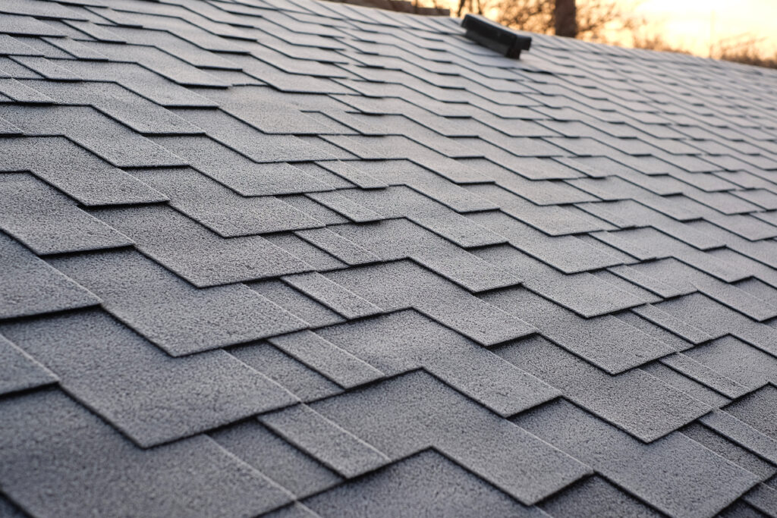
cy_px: 259
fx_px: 1144
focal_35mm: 53
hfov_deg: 37.5
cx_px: 388
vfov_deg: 25.5
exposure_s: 1/80
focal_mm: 35
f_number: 4
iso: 200
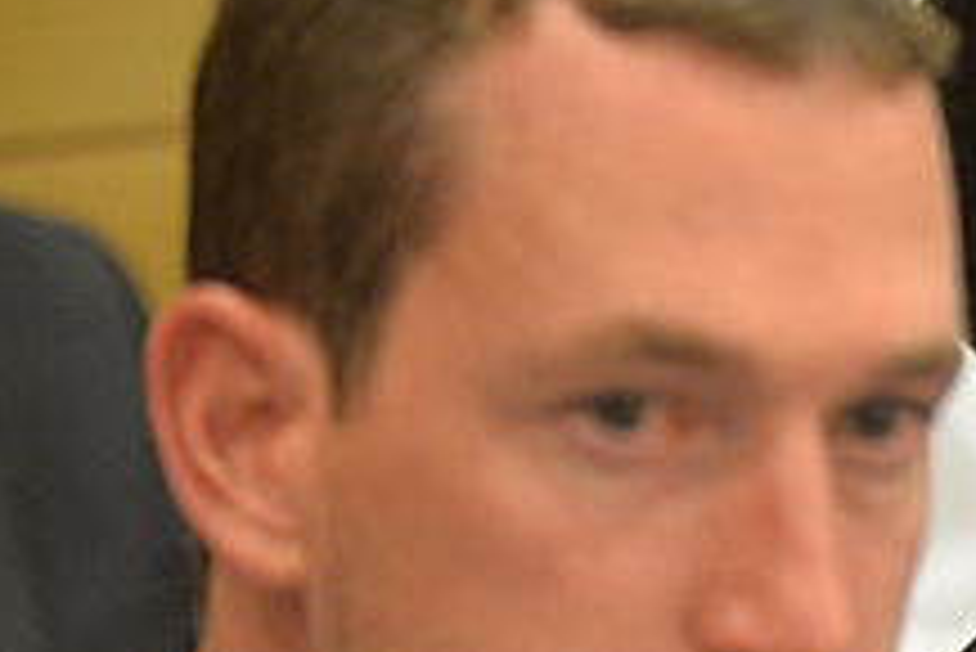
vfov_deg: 4.6
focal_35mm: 302
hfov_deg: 6.7
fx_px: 8193
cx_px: 1565
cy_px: 589
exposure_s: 1/160
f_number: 2.8
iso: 2000
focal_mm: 82
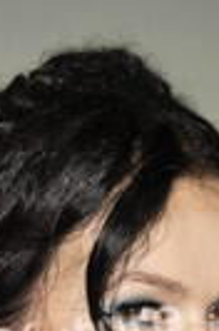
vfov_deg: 5.3
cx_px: 134
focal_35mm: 385
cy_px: 490
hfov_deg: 3.6
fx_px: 3531
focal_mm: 128
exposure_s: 1/200
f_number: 4.5
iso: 800
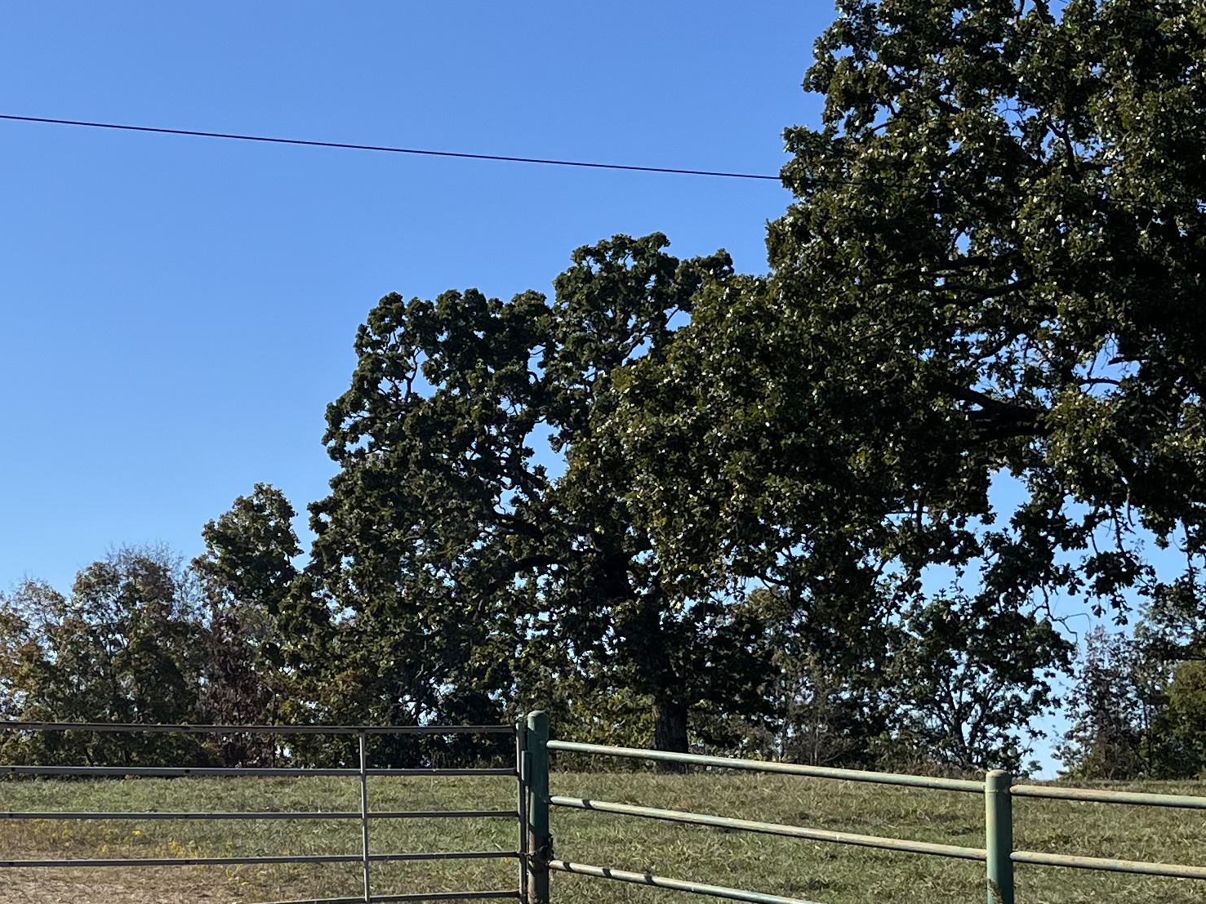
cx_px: 437
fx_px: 2473
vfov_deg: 20.7
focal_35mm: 71
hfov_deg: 27.3
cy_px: 583
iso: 50
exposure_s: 1/3521
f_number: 1.6
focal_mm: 5.1
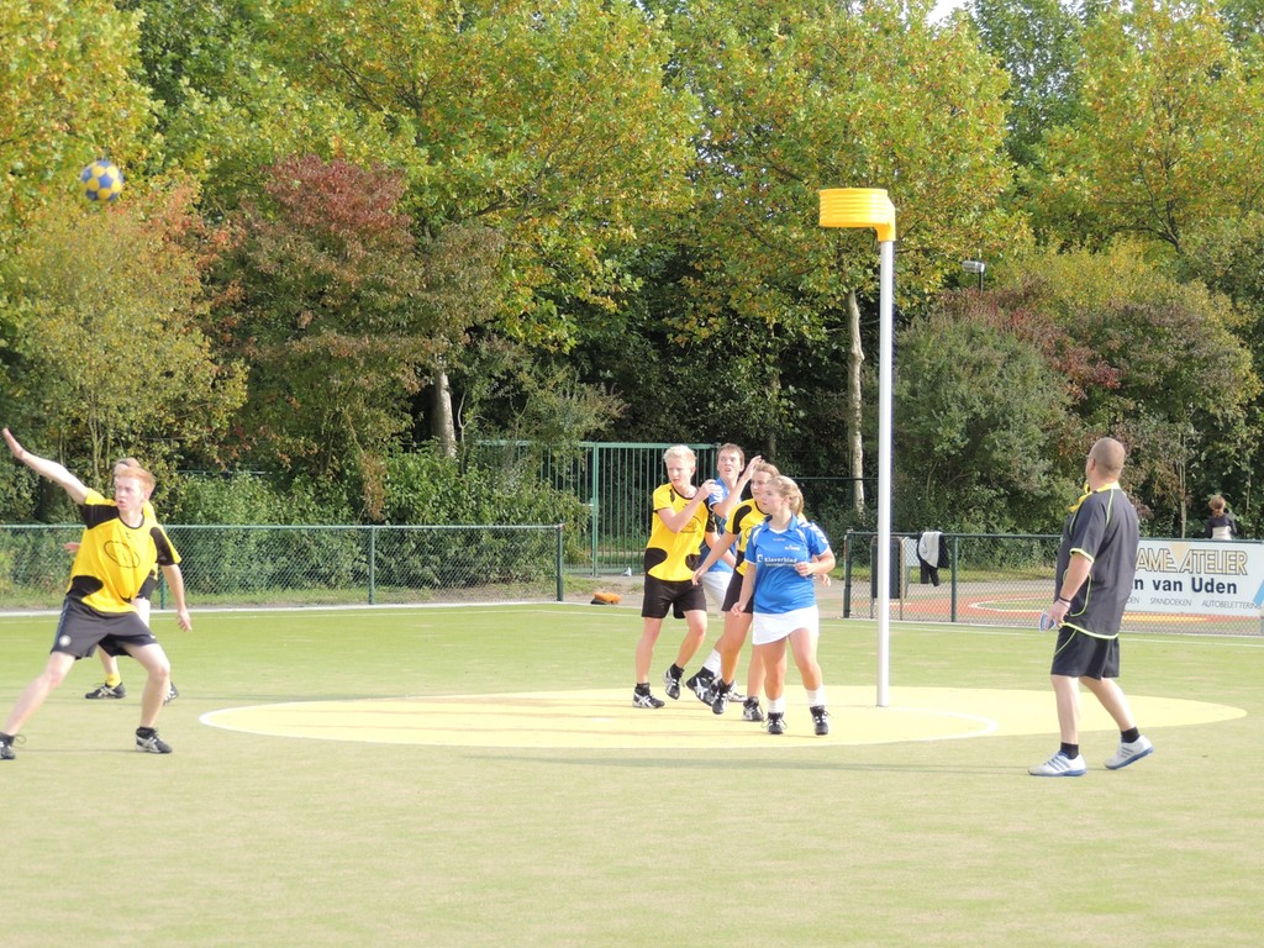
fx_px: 3651
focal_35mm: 100
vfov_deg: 14.8
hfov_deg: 19.6
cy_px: 474
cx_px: 632
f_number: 4.1
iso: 220
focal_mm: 17.8
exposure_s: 1/400
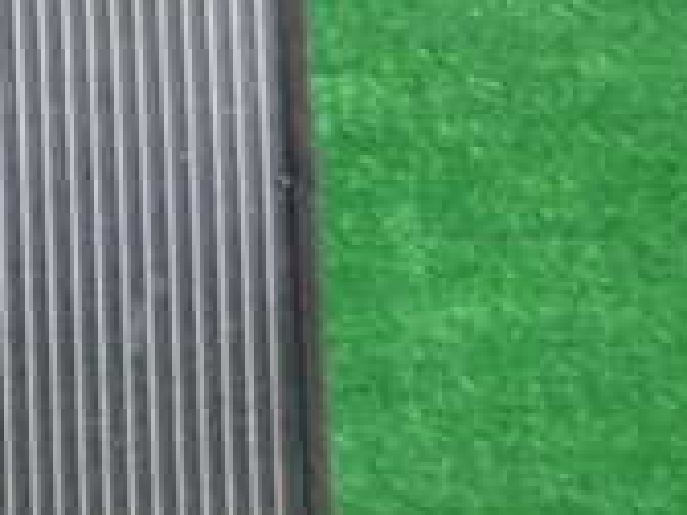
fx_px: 2124
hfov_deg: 15.8
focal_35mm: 107
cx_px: -523
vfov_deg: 13.8
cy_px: 217
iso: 200
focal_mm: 5.4
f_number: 2.3
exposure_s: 1/60
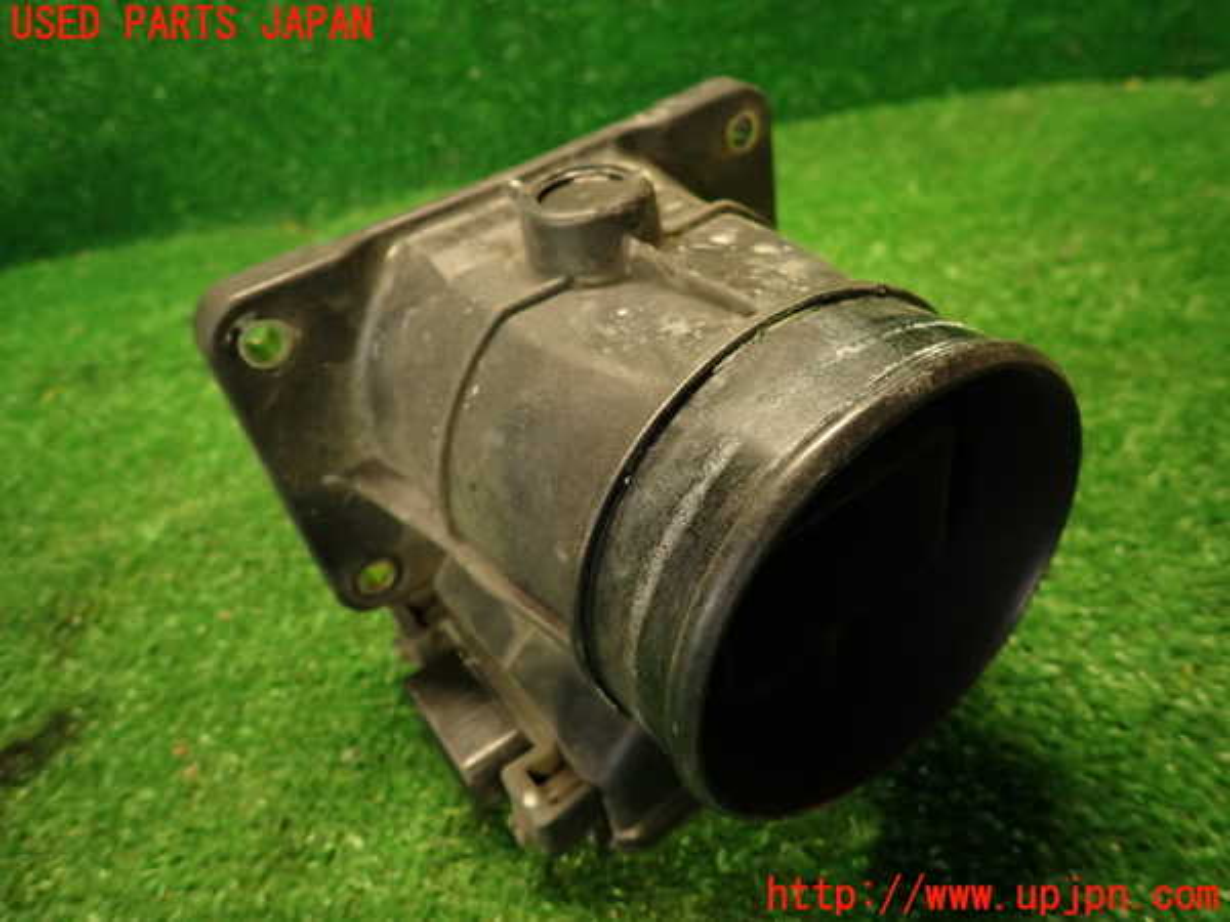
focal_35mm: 25
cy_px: 461
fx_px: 888
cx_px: 615
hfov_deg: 69.4
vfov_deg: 54.9
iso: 400
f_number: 2
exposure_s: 1/30
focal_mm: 4.5
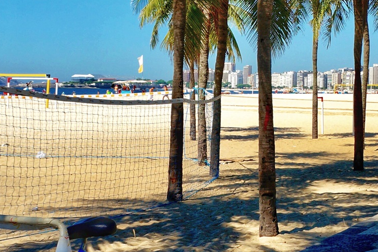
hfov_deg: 27.0
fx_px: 735
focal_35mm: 70
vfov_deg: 19.2
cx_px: 394
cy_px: 46
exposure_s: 1/125
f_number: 13
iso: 100
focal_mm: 18
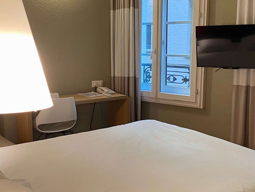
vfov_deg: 40.6
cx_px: 152
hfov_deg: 52.3
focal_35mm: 35
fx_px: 258
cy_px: 112
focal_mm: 4.25
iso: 125
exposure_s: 1/50
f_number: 1.8
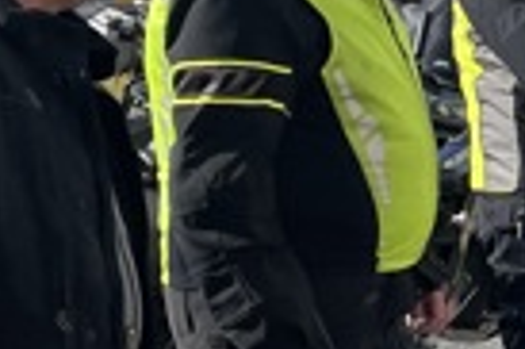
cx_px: 887
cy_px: -69
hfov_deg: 11.5
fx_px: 2447
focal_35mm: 168
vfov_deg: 8.1
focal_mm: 4.2
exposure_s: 1/4464
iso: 32
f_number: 1.6
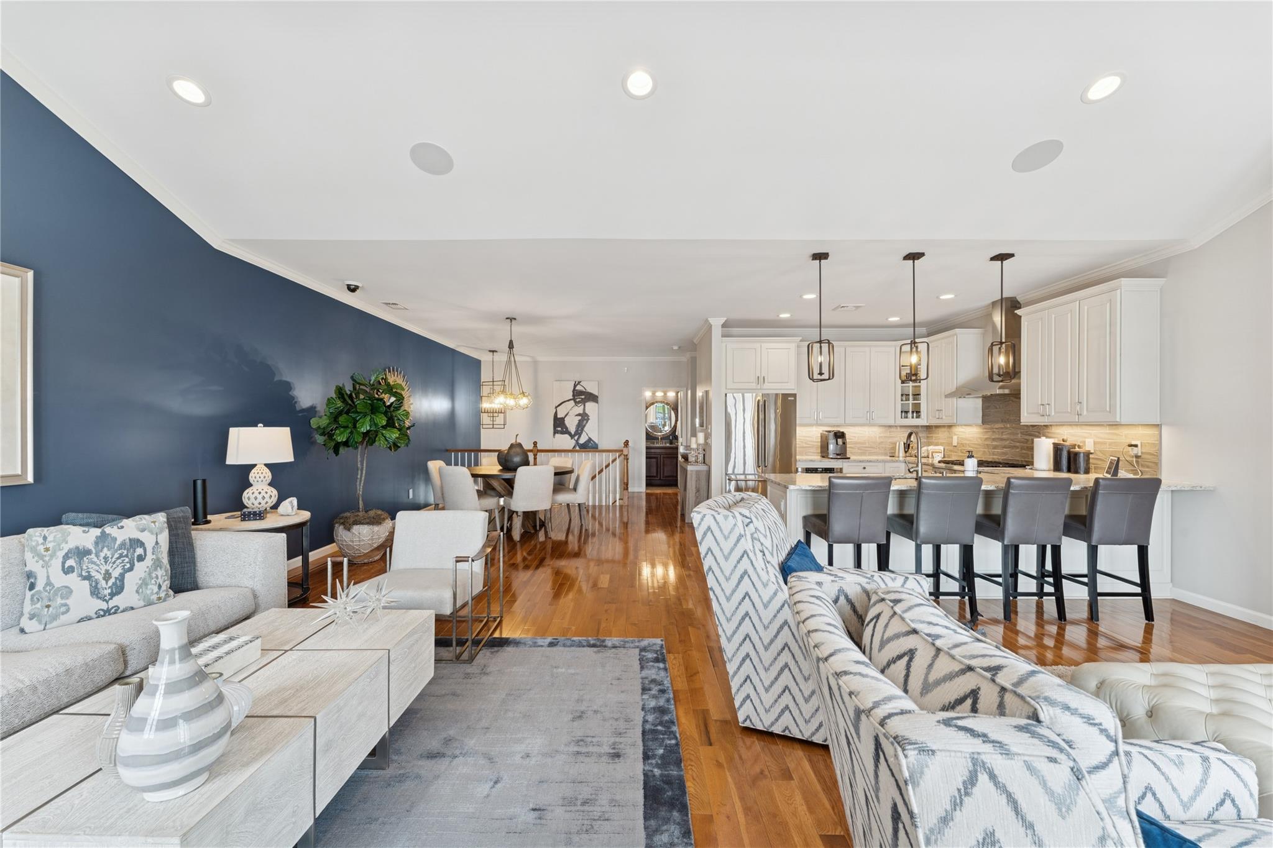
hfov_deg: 100.8
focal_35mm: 15
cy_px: 424
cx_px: 636
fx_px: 527
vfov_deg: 77.7
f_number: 11
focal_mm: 14.9
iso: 100
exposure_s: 1/4
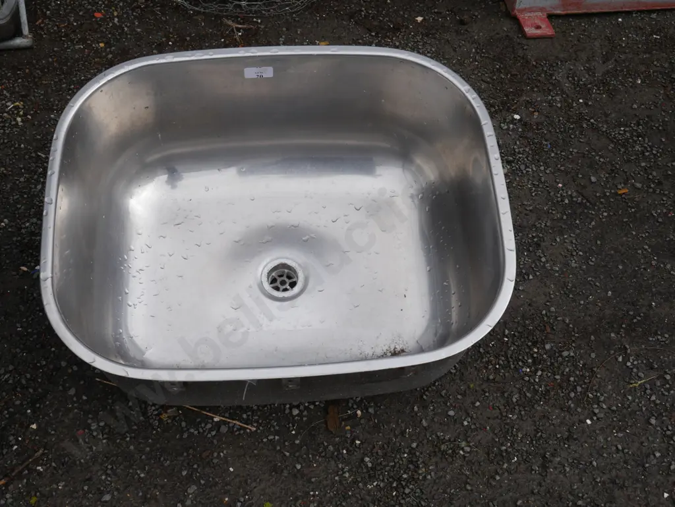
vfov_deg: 34.4
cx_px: 338
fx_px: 819
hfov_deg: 44.8
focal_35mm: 42
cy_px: 254
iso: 200
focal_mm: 21
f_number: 8
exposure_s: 1/250
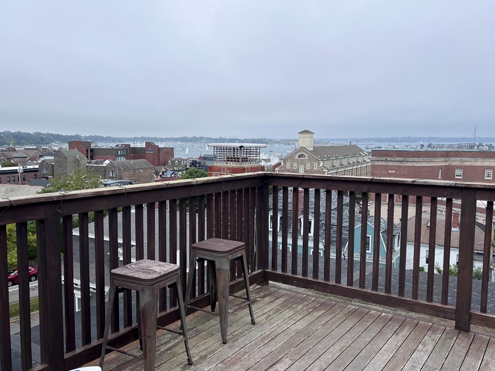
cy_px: 184
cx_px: 233
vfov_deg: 44.2
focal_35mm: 32
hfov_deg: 56.8
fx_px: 458
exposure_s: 1/748
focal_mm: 5.7
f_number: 1.5
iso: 50
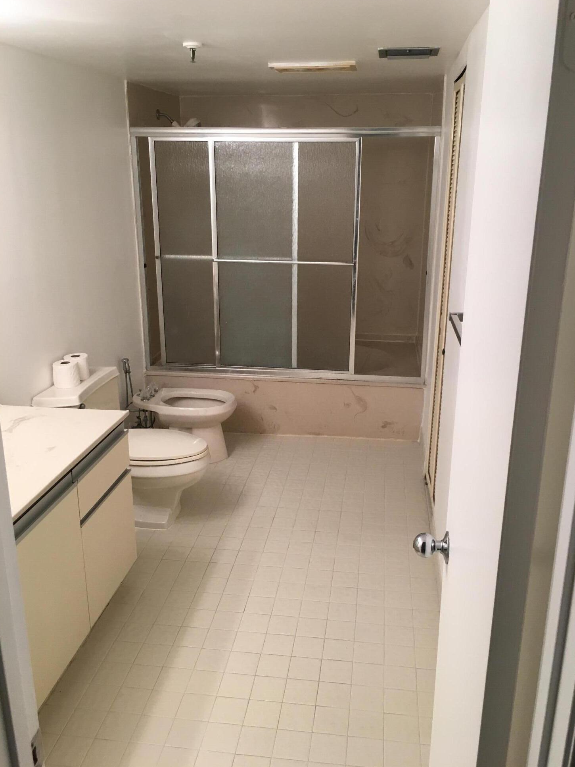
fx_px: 664
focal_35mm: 30
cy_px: 379
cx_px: 294
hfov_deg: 46.8
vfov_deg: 60.0
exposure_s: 1/30
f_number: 2.2
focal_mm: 4.15
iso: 40
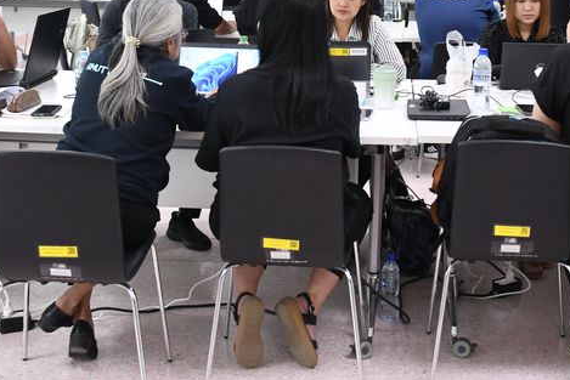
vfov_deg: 22.2
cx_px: 373
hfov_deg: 33.7
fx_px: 934
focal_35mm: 59
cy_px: 2
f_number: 4
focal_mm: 18
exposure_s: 1/80
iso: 800
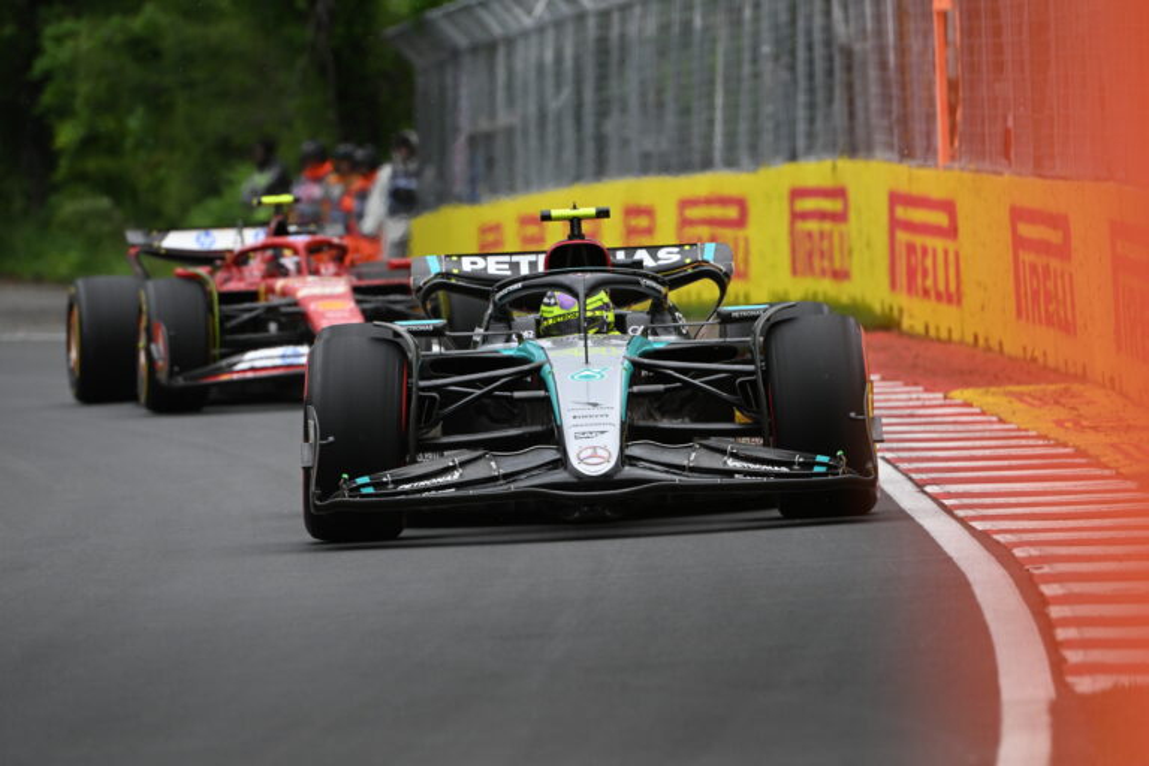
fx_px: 12766
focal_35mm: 400
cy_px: 383
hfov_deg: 5.2
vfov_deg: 3.4
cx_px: 574
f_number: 7.1
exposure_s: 1/1600
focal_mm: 400
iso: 1600
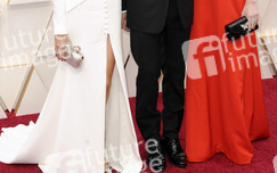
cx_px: 137
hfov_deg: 24.6
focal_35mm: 84
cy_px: -5
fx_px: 634
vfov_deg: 15.2
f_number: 7.1
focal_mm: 50
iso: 800
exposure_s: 1/200
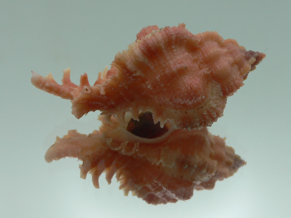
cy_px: 93
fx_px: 378
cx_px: 157
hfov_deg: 42.0
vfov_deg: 32.1
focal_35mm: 45
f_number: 2.8
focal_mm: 4.6
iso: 80
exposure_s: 1/80
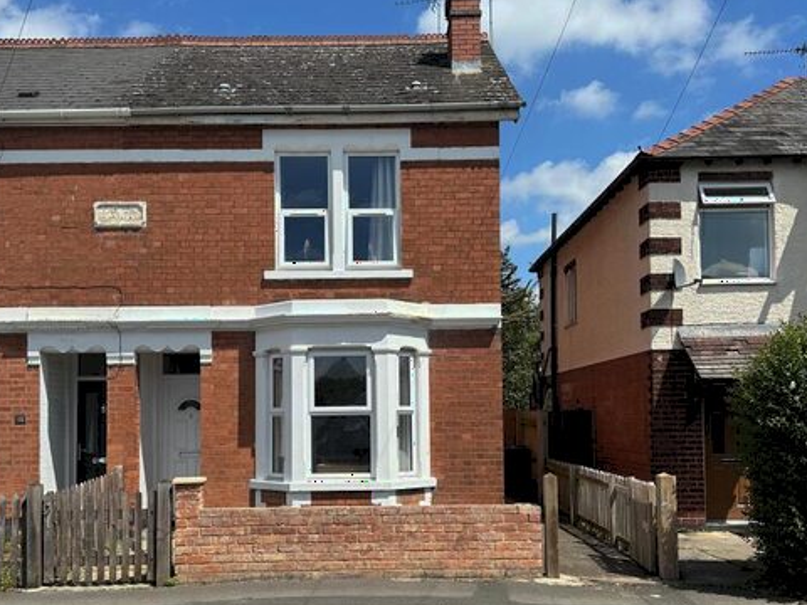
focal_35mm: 35
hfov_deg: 52.6
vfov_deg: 40.4
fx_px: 816
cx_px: 378
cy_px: 382
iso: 80
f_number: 1.78
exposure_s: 1/5848
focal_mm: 6.86
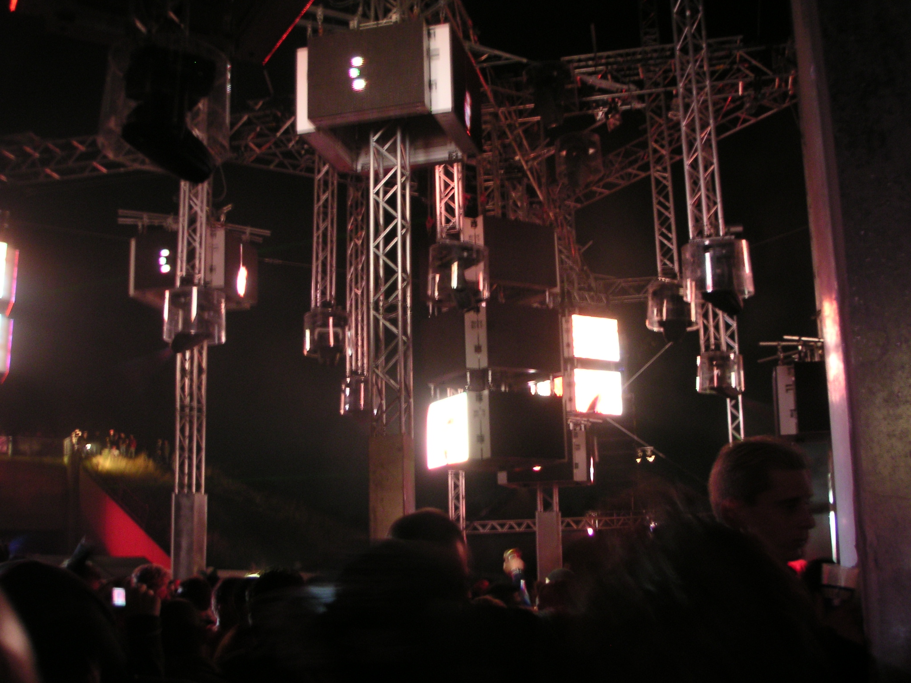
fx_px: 1000
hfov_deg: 49.0
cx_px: 456
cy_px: 342
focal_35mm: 38
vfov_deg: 37.7
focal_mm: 6
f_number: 2.8
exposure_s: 1/4
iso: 100
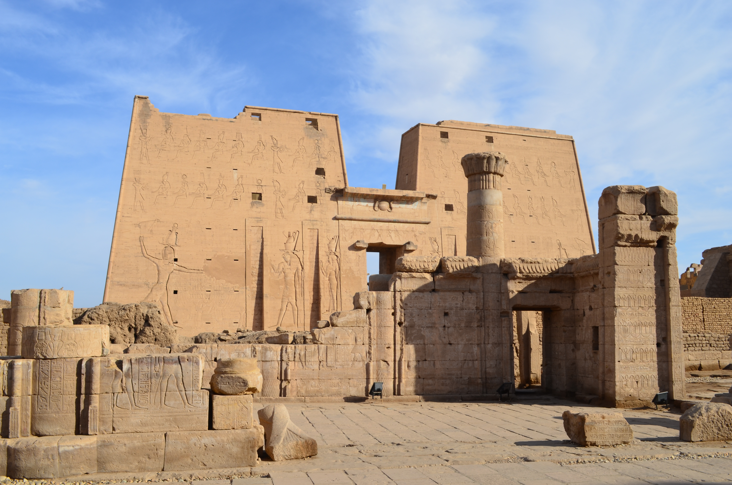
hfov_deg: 53.2
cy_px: 242
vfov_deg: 36.7
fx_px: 730
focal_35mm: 36
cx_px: 366
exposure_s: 1/160
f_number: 11
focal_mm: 24
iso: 100
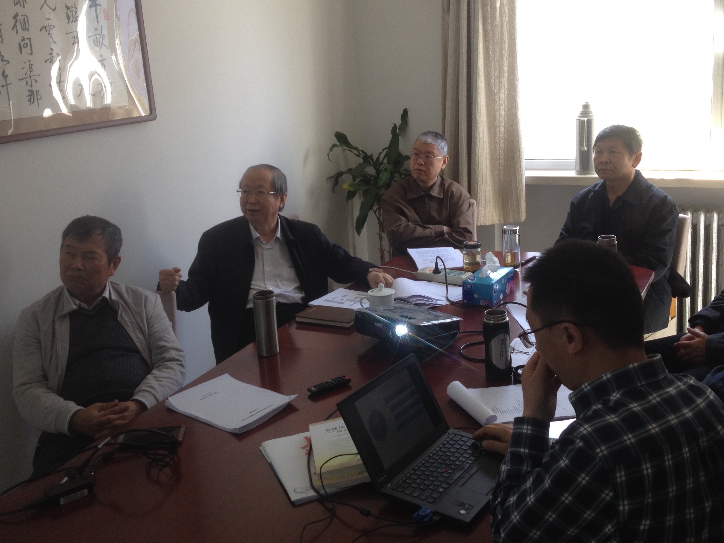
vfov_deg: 34.3
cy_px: 240
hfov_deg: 44.8
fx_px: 878
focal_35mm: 42
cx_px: 389
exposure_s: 1/40
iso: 64
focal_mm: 4.28
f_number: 2.4
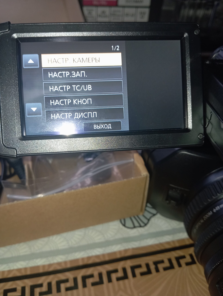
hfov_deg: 49.9
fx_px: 240
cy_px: 148
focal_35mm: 28
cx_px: 112
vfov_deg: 63.4
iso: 334
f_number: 1.8
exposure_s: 1/33.3
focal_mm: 4.22
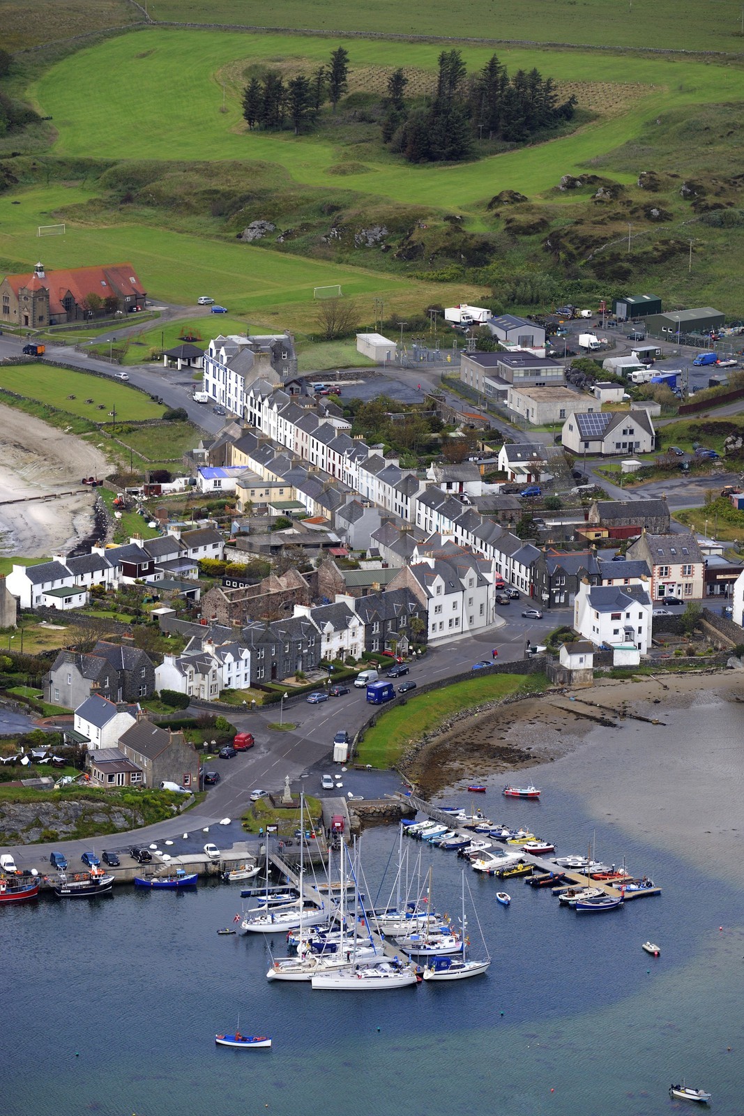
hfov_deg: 7.6
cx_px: 372
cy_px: 558
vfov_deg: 11.4
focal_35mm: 180
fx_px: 5578
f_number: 7.1
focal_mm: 180
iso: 400
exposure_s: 1/800
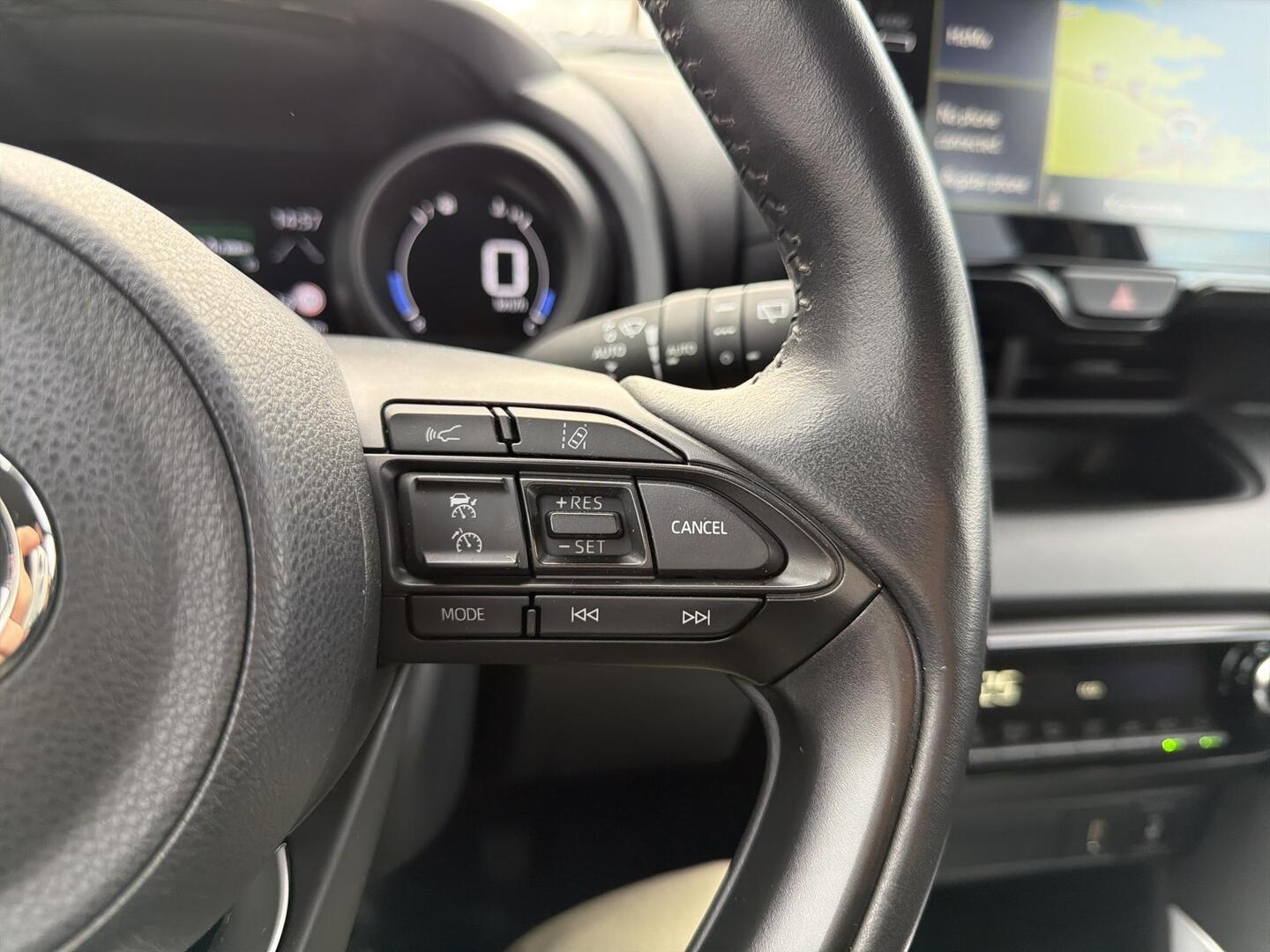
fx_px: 881
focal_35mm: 24
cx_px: 635
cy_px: 476
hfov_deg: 71.6
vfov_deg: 56.8
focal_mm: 6.76
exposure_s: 1/121
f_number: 1.78
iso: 200
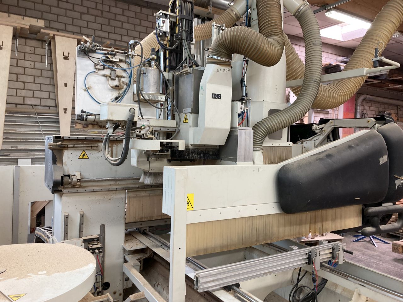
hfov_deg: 63.4
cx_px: 202
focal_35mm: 28
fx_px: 326
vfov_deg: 49.7
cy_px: 151
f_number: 1.8
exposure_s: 1/50
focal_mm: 3.99
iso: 80
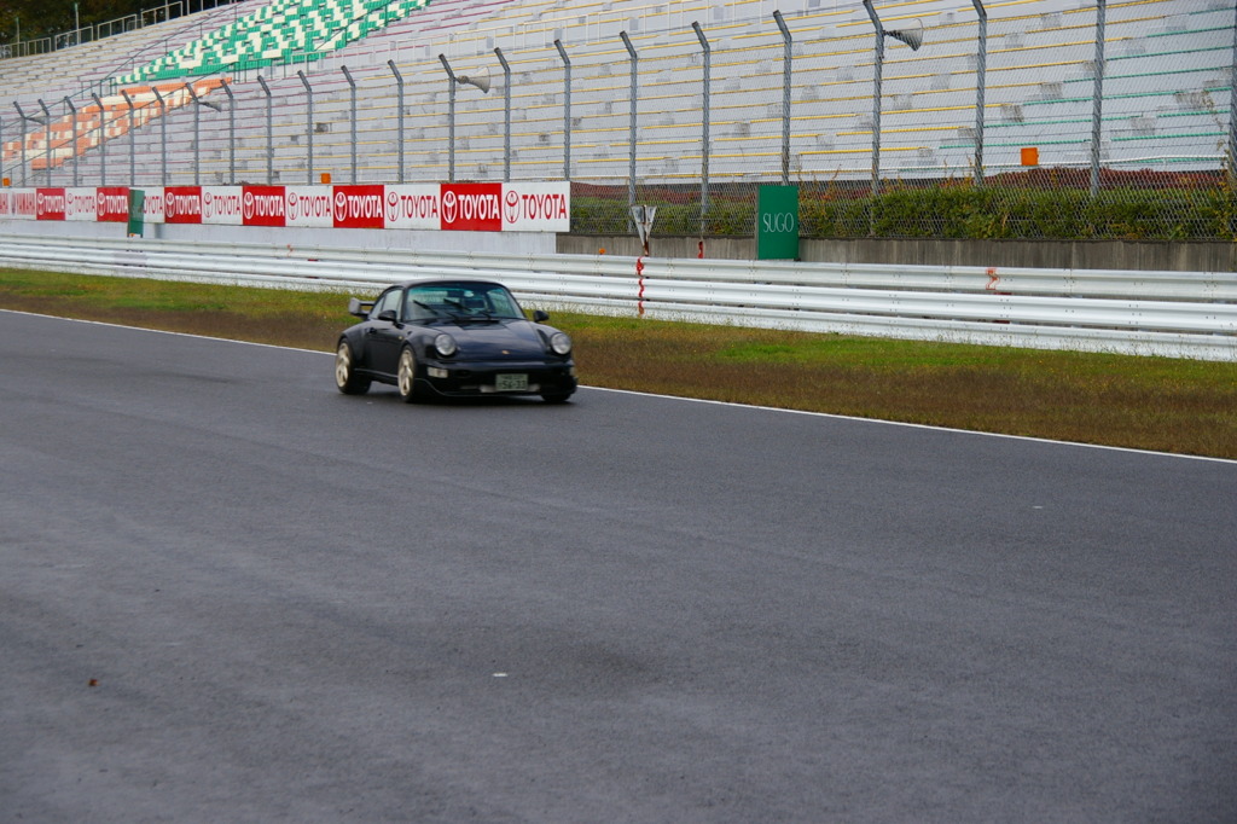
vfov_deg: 11.7
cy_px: 412
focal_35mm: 117
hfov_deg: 17.5
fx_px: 4019
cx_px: 618
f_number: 8
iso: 200
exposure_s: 1/350
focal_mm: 78
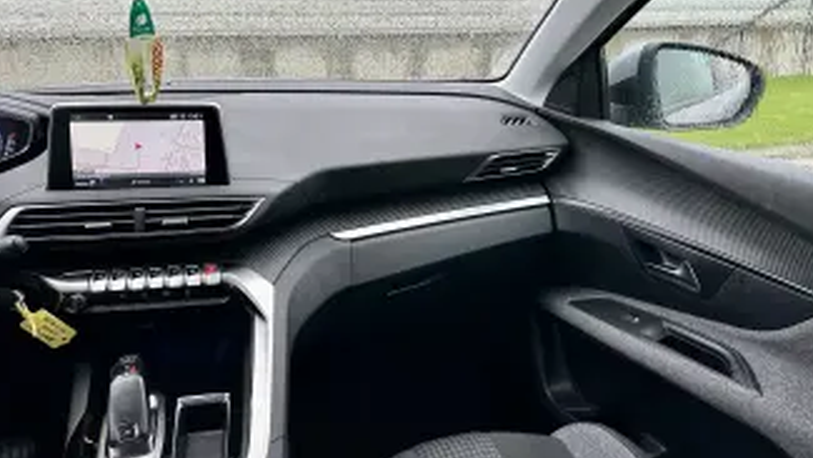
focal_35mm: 29
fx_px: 625
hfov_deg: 66.0
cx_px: 420
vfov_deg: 39.8
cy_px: 160
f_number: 1.78
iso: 125
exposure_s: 1/119
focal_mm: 6.86
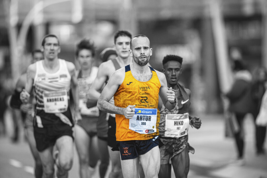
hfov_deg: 6.9
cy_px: 89
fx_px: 2225
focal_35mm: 300
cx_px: 134
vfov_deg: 4.6
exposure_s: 1/500
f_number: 2.8
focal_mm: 300
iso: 1000
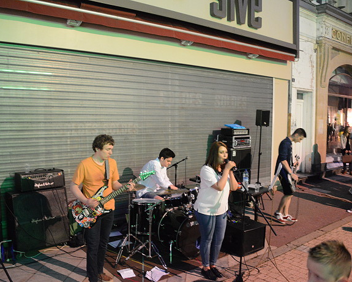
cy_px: 143
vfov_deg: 45.8
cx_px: 171
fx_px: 333
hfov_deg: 55.7
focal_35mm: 32
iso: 6400
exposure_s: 1/20
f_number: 3.5
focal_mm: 28
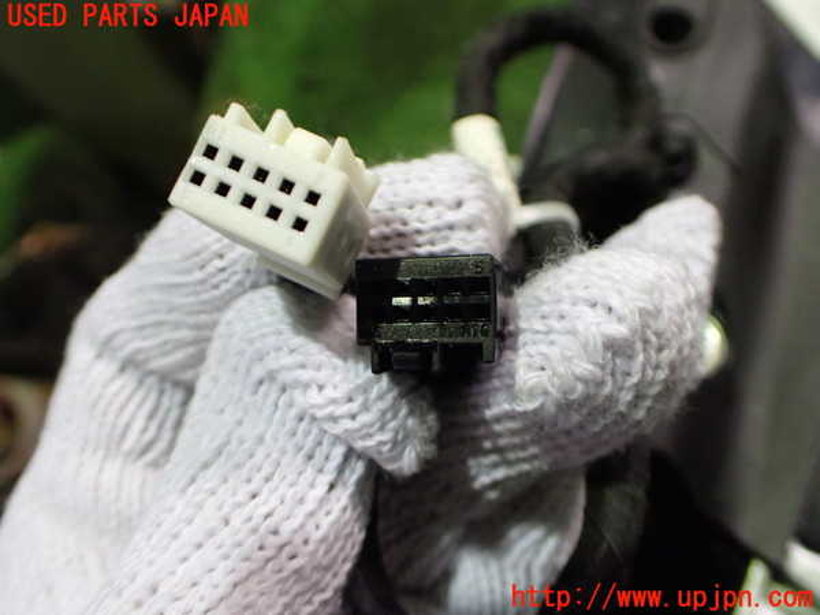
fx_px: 711
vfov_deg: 46.8
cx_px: 410
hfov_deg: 60.0
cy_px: 308
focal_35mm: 30
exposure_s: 1/50
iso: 800
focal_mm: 5.4
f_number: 2.3
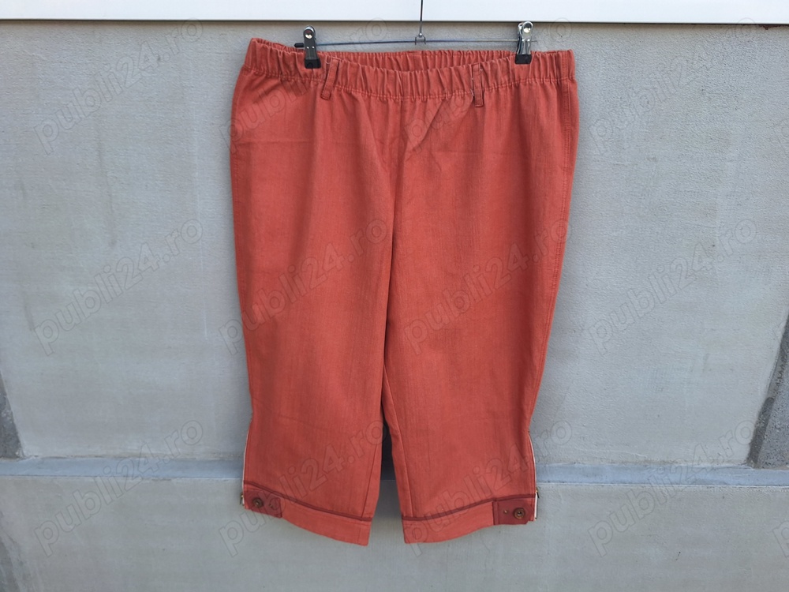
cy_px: 296
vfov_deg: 58.9
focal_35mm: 23
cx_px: 394
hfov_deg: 73.9
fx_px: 524
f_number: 1.8
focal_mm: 5.54
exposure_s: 1/208
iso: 40
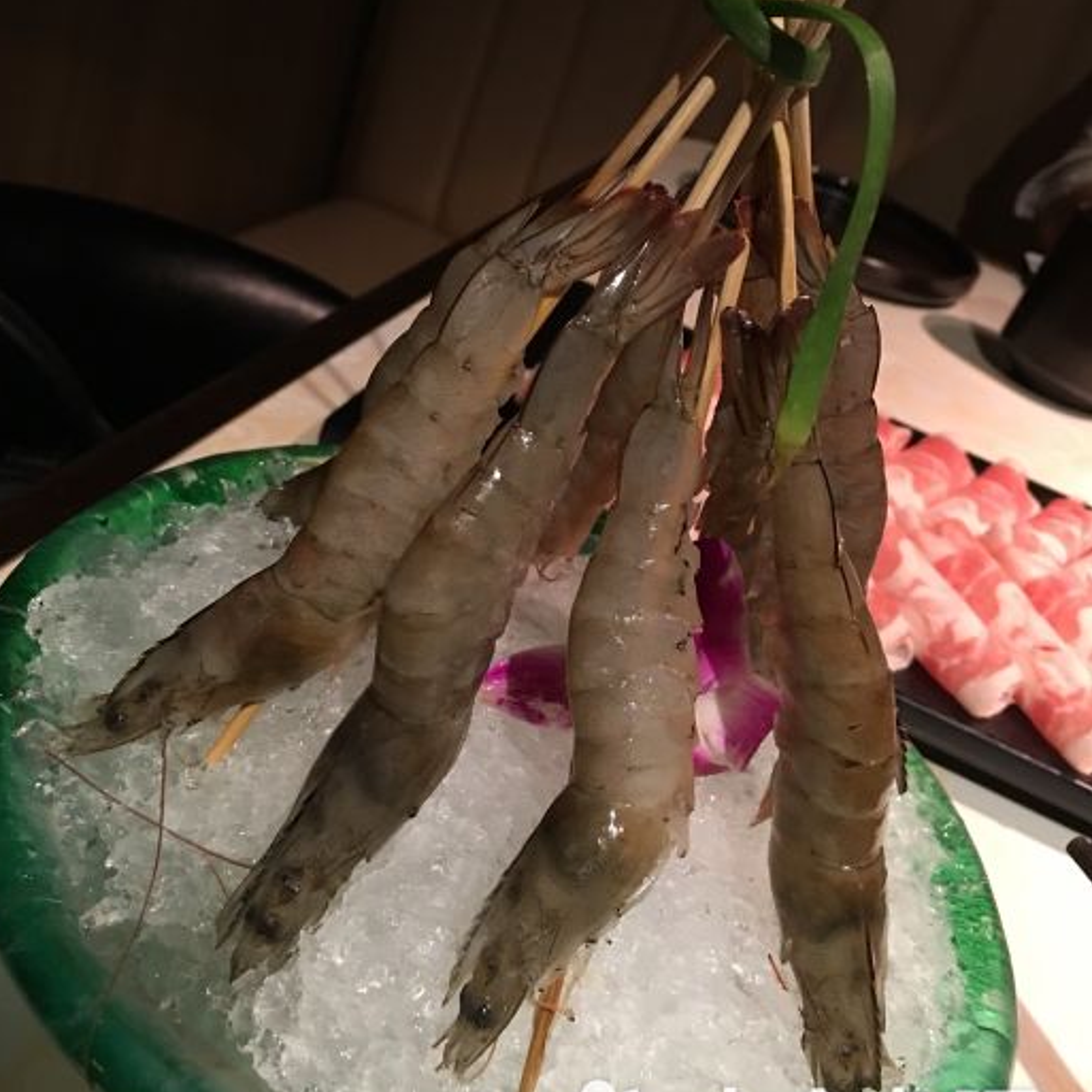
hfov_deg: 47.2
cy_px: 496
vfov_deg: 47.2
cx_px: 535
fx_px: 1249
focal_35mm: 35
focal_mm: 4.15
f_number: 2.2
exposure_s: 1/10
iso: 80
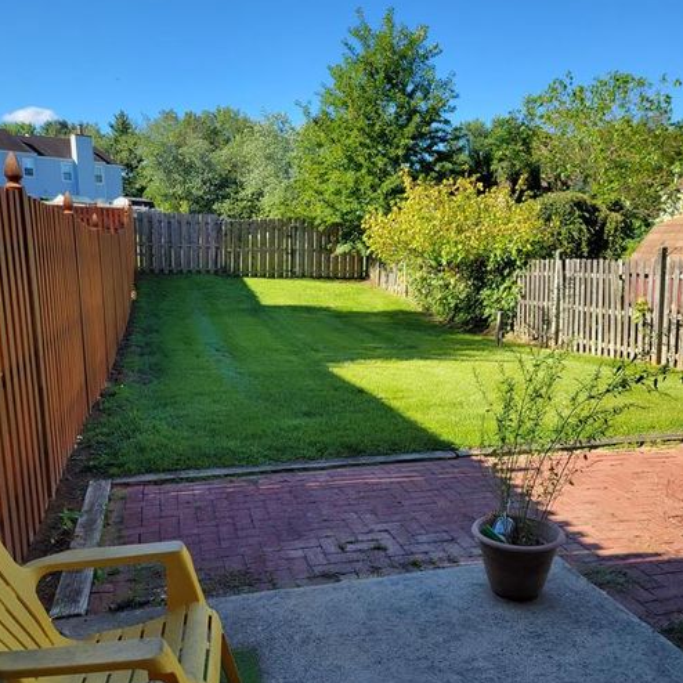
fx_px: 692
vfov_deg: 52.4
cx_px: 340
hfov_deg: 52.5
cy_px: 386
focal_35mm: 31
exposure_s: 1/748
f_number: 1.8
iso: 40
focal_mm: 5.4
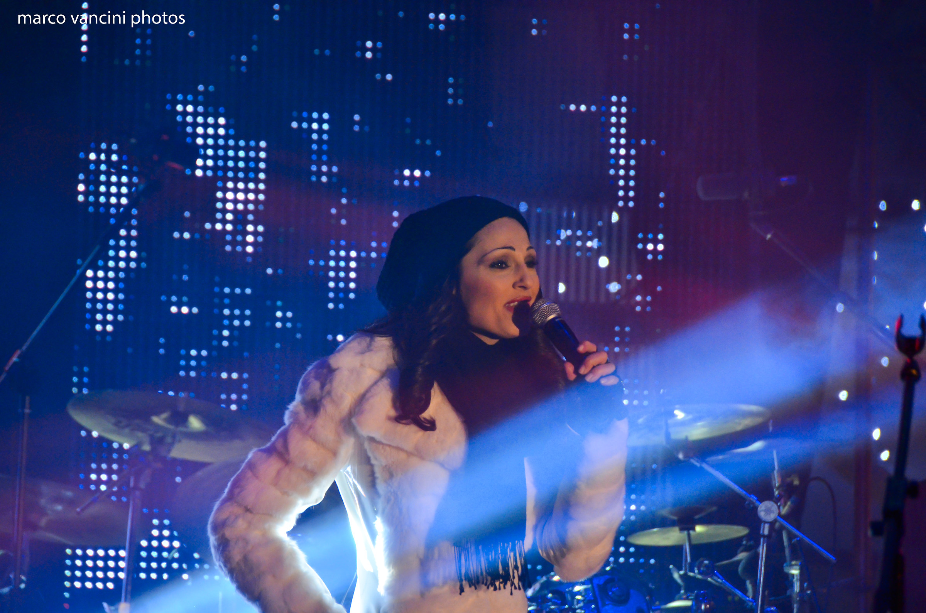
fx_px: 7700
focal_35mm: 300
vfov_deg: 4.6
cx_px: 463
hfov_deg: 6.9
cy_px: 306
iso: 1600
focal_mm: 200
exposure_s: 1/200
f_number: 5.6
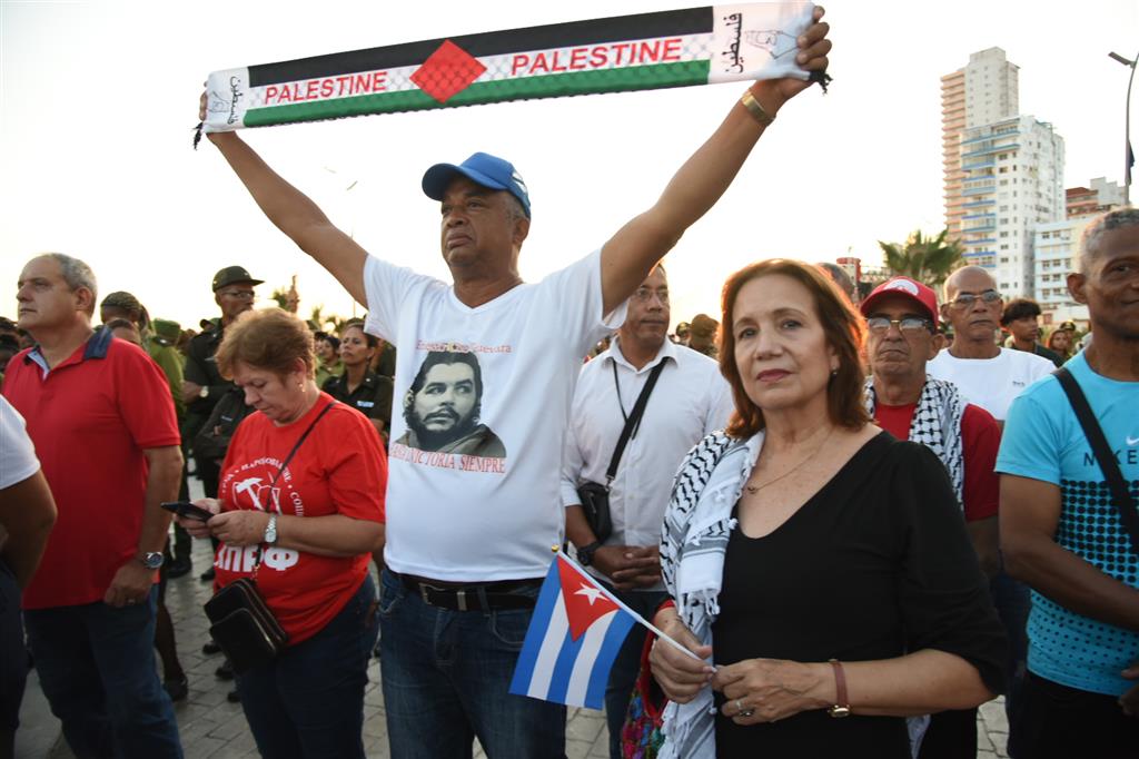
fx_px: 759
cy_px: 380
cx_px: 570
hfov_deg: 73.8
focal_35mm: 24
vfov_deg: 53.1
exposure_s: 1/640
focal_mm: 24
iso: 1600
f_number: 4.5
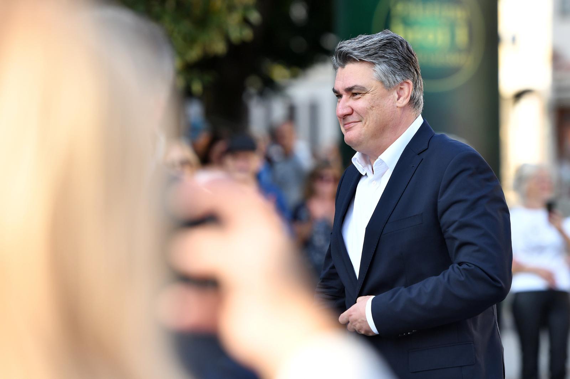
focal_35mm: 165
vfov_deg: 8.3
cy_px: 190
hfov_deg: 12.5
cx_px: 285
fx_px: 2612
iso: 500
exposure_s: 1/1250
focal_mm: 165
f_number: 5
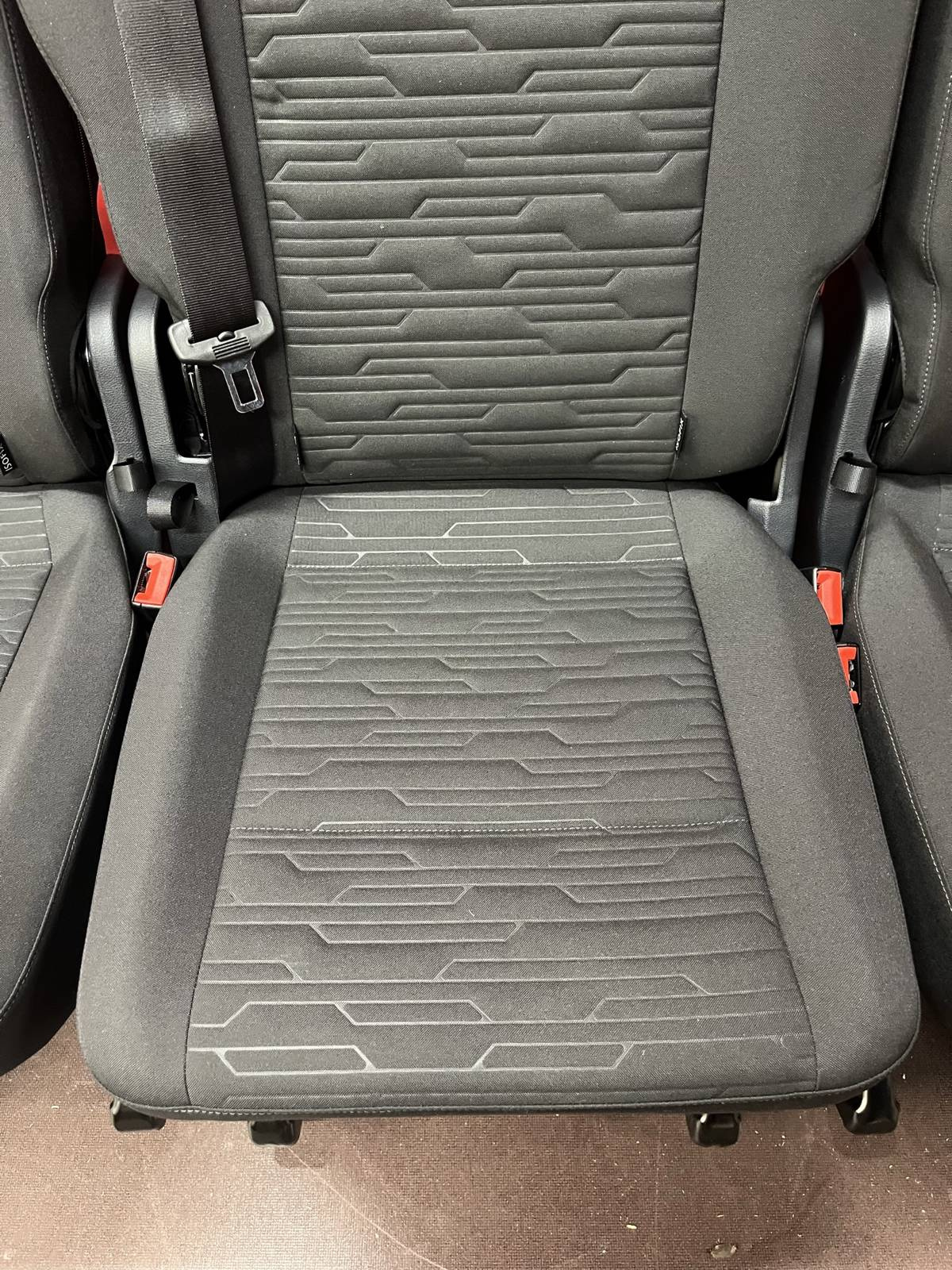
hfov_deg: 53.1
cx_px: 476
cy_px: 635
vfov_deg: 67.3
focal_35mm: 26
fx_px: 953
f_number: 1.6
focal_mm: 5.1
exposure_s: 1/32
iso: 640
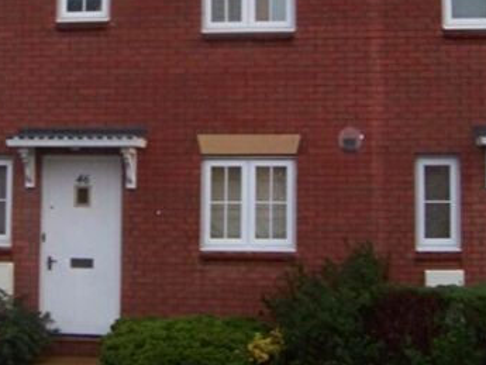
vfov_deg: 20.0
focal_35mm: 73
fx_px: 1025
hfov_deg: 26.6
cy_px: 82
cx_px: 183
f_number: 2.8
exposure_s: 1/30
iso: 183
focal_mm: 5.85
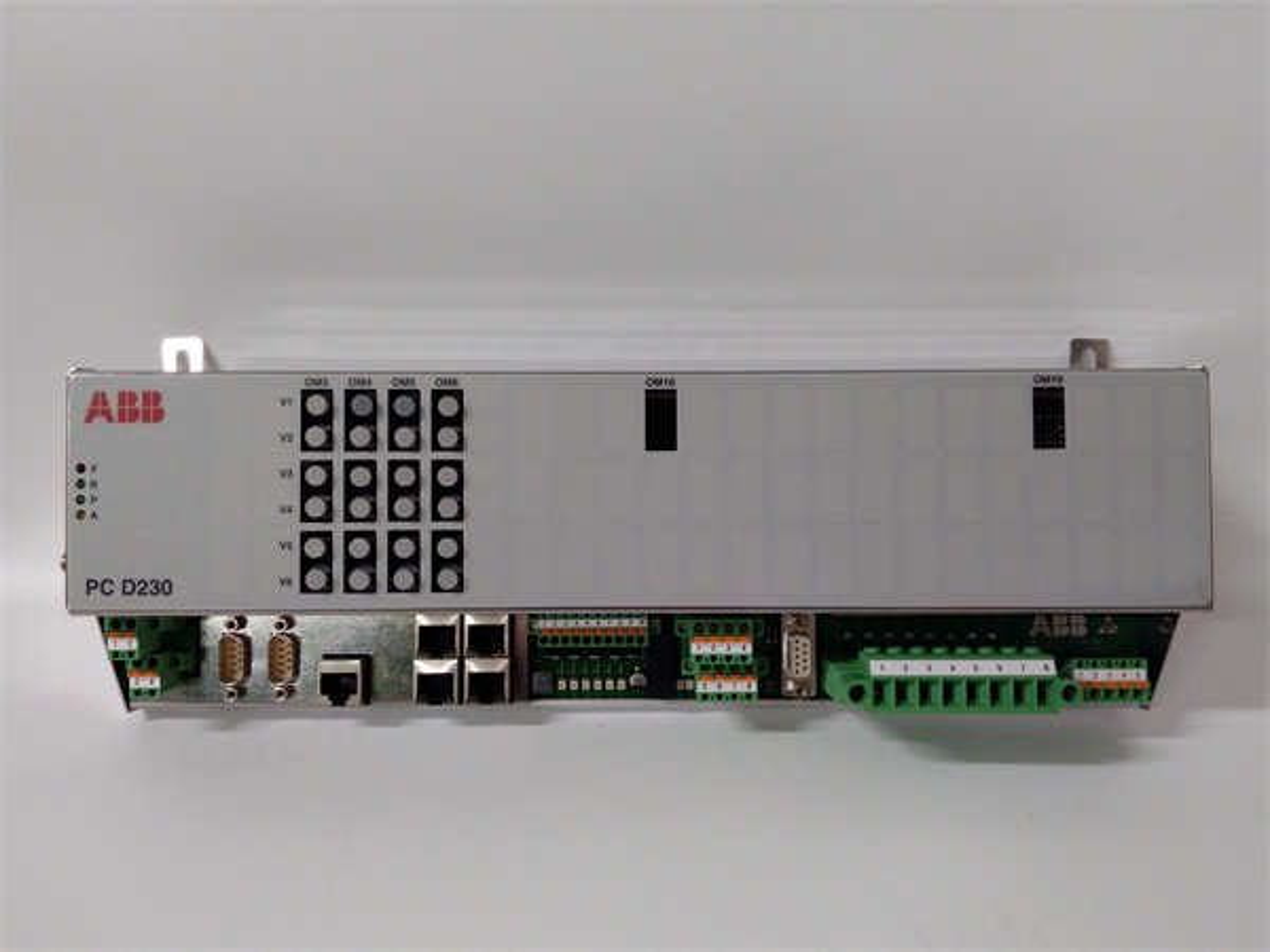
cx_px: 635
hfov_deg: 65.3
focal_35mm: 27
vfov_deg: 51.4
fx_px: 991
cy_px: 476
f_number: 2
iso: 331
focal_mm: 3.79
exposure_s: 1/33
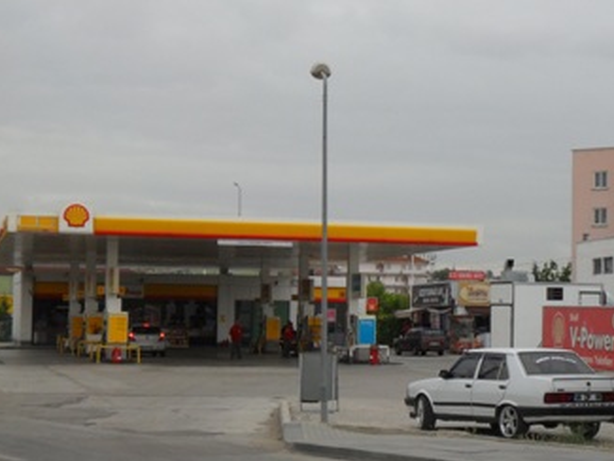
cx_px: 463
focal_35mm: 97
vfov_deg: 15.2
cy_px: 279
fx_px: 1721
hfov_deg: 20.1
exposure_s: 1/180
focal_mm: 11.2
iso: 100
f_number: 5.6
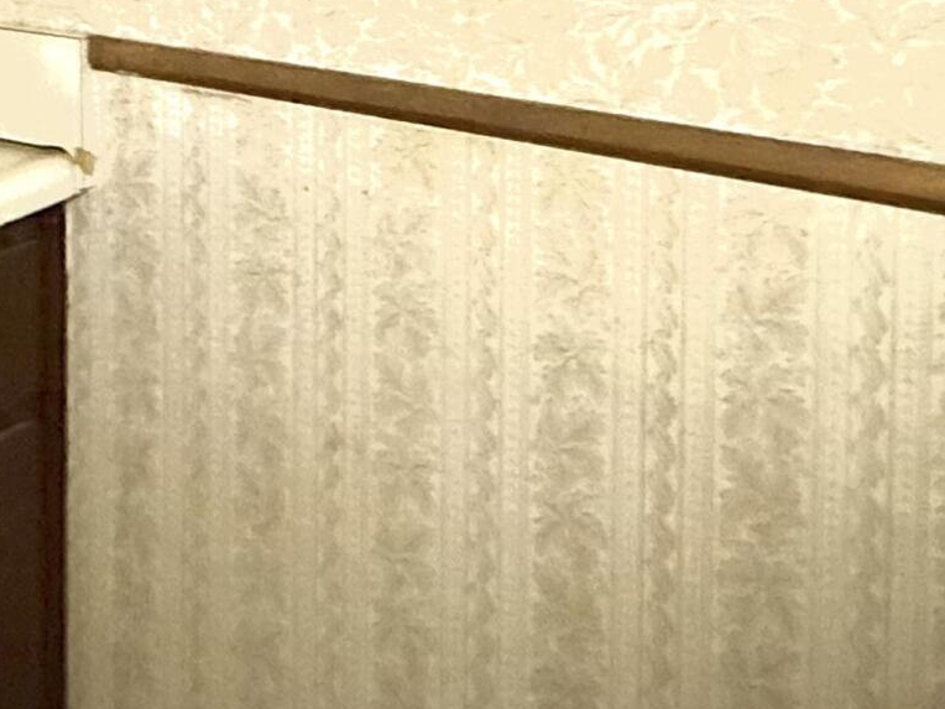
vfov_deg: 23.8
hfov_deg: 34.0
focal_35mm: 55
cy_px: -181
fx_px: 1501
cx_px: 209
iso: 1600
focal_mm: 2.22
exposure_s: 1/31
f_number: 2.2
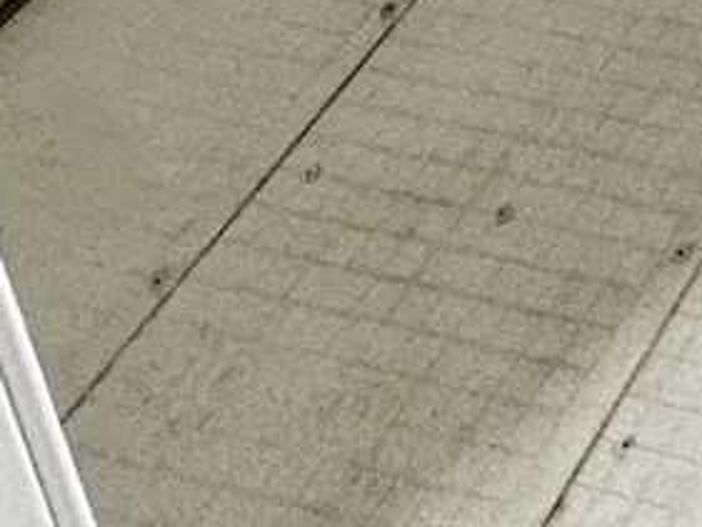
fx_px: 2069
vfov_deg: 9.4
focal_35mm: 102
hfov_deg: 14.4
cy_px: -1271
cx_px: 1579
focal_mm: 2.22
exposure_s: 1/99
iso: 100
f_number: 2.2
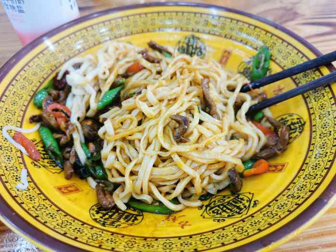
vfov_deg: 51.4
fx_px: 262
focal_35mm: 27
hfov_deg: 65.3
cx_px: 168
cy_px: 126
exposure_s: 1/100
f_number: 1.8
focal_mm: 5.58
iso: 160
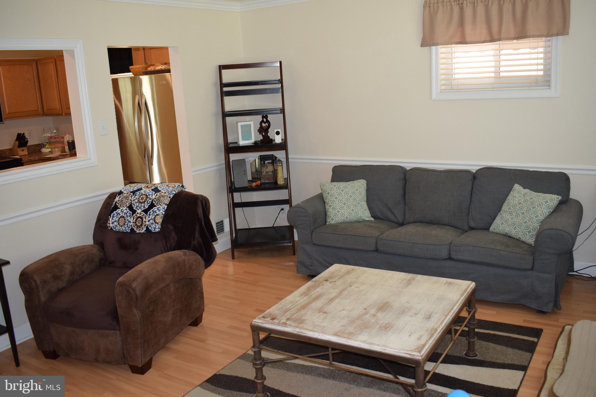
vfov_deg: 40.0
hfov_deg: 57.2
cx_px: 298
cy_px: 198
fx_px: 546
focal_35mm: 33
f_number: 4.5
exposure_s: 1/80
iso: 800
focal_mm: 22
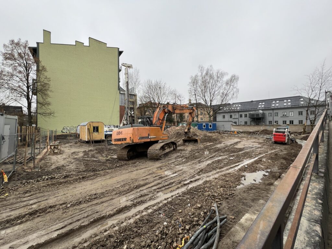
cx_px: 166
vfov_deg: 89.9
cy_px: 124
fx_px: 125
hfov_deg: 106.2
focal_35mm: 13
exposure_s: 1/131
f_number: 1.8
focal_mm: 1.57
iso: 32
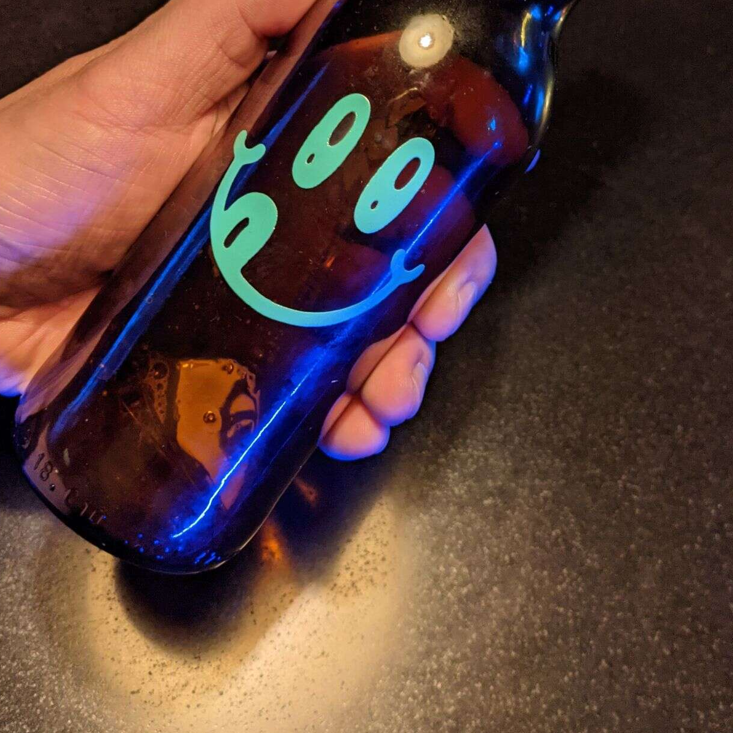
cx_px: 432
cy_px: 171
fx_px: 958
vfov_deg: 40.5
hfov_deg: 41.7
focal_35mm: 40
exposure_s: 1/25
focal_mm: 4.38
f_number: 1.73
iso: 279
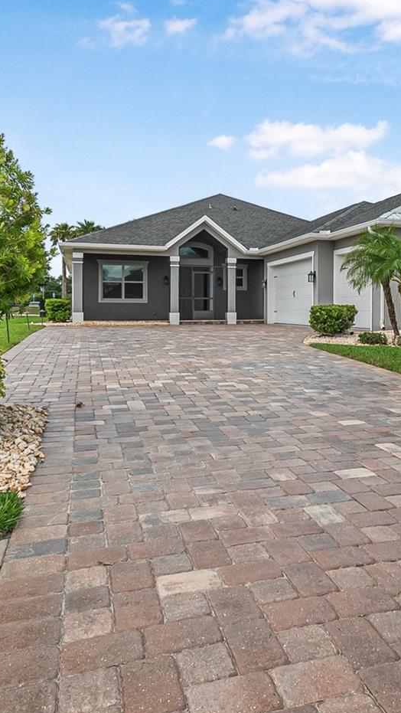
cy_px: 310
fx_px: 510
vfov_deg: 69.6
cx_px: 280
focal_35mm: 27
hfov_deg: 42.1
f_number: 7.1
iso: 100
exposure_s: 1/400
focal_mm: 10
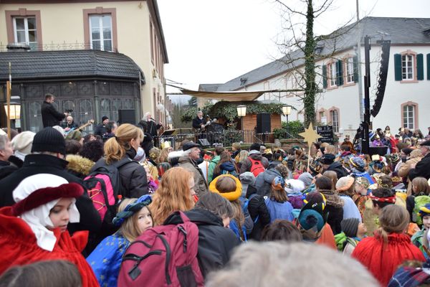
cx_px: 215
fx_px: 394
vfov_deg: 40.0
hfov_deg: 57.2
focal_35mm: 33
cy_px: 144
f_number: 4.8
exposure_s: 1/90
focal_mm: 22
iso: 400
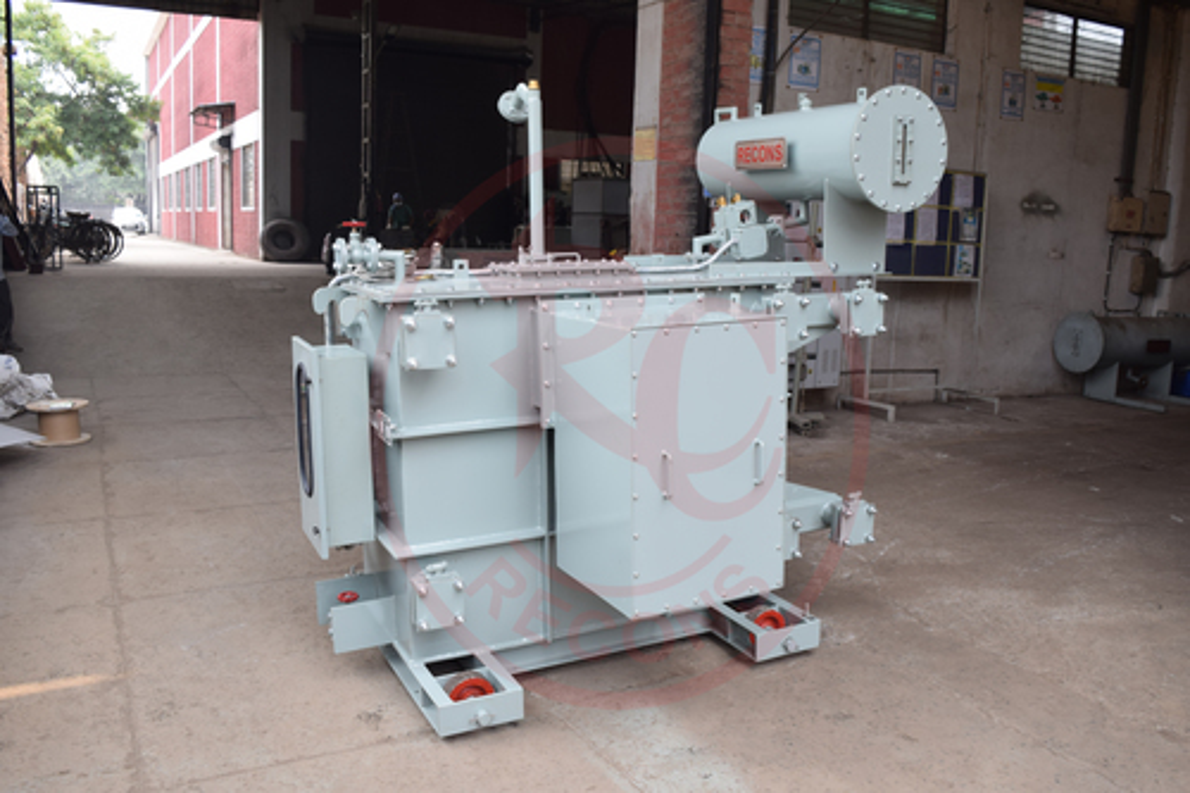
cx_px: 595
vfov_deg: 43.6
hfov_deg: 61.9
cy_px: 396
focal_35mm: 30
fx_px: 991
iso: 400
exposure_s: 1/200
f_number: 7.1
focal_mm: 20
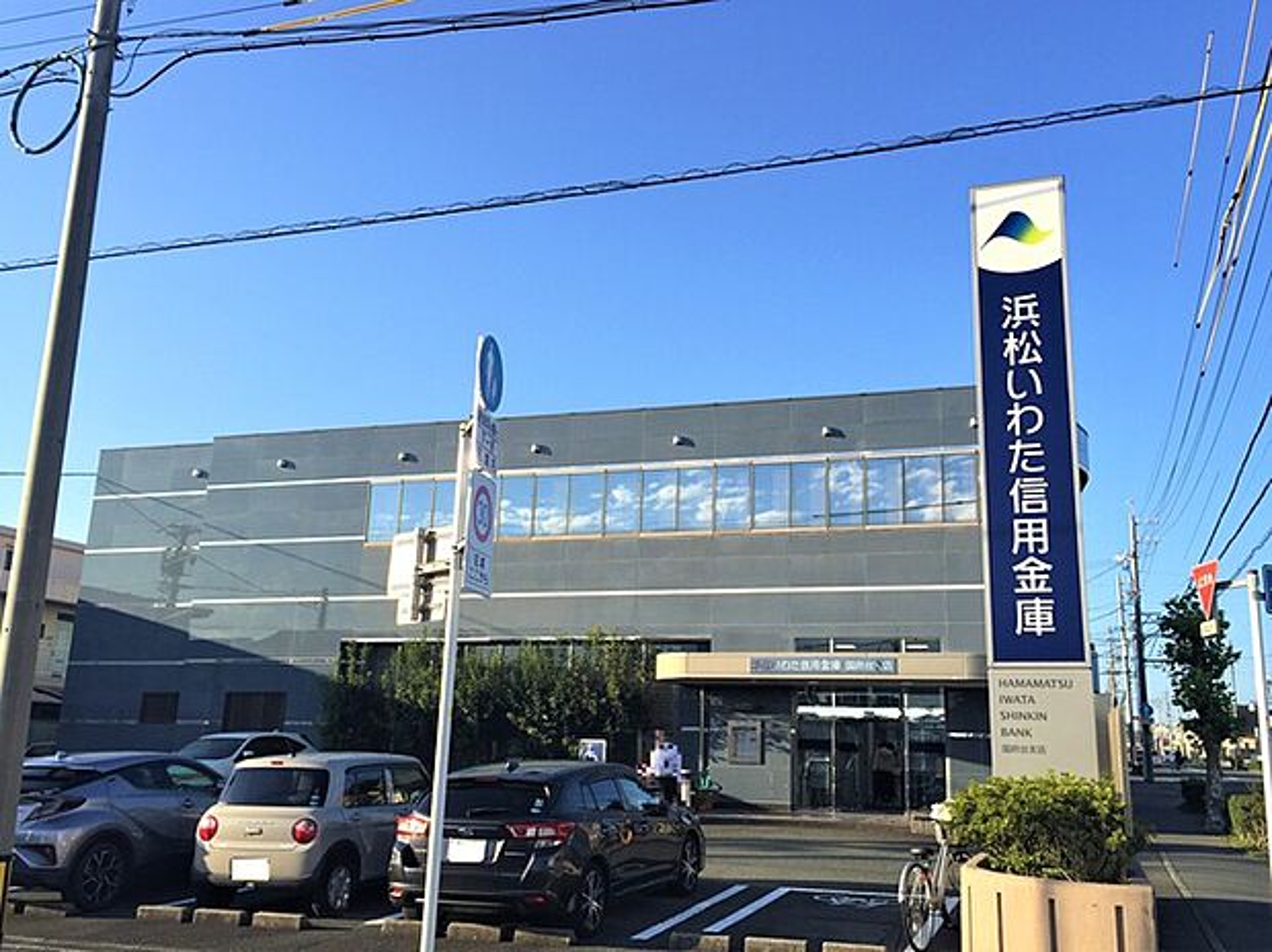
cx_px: 636
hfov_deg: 61.7
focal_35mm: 29
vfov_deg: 48.2
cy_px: 476
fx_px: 1065
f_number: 2.2
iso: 32
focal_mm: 4.15
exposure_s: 1/1041
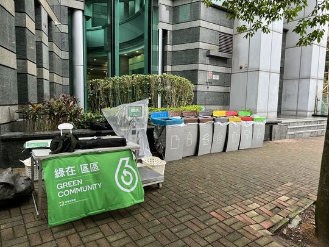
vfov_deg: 56.8
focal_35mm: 24
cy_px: 124
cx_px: 164
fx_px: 228
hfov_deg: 71.6
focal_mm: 6.86
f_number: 1.78
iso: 80
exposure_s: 1/121
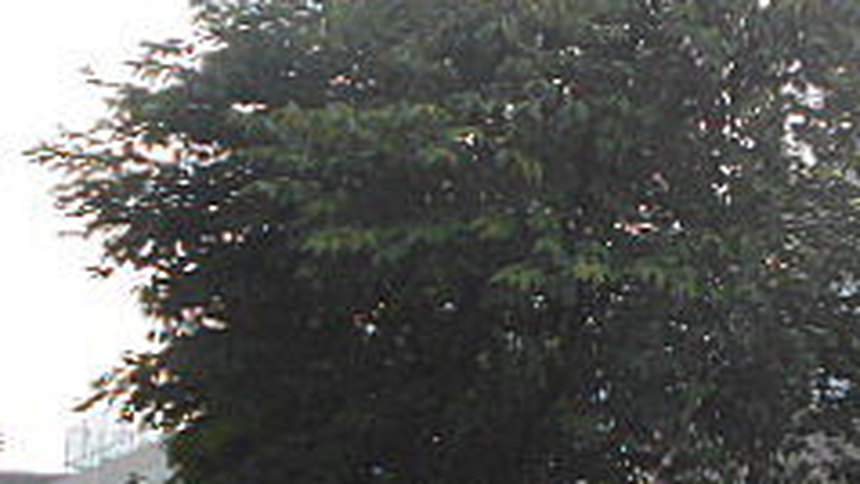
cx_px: 1070
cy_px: 278
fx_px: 2007
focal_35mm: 88
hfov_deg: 22.1
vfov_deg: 13.8
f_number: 3.4
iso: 80
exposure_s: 1/500
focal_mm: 5.1
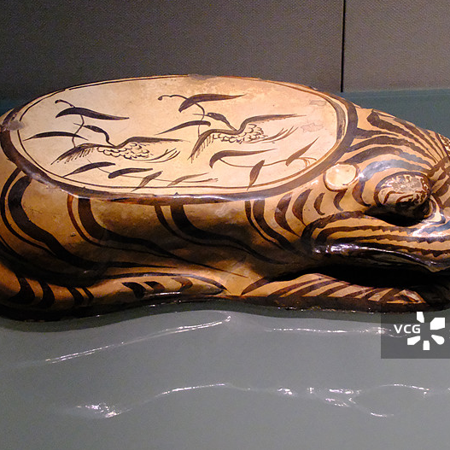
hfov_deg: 34.7
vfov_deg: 34.7
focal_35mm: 49
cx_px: 230
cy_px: 225
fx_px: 721
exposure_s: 1/170
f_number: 13
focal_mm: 25.4
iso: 12800
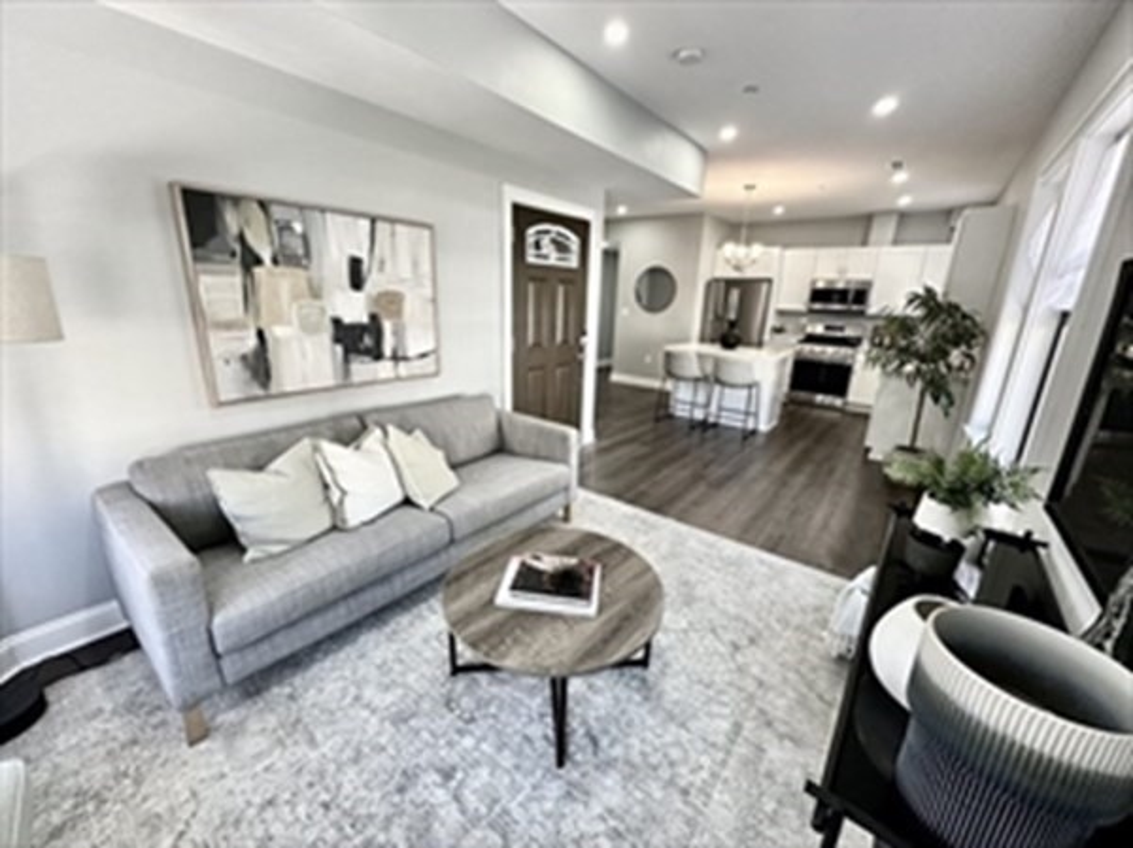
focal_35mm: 14
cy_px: 424
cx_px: 566
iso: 160
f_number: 2.2
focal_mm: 2.22
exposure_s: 1/99
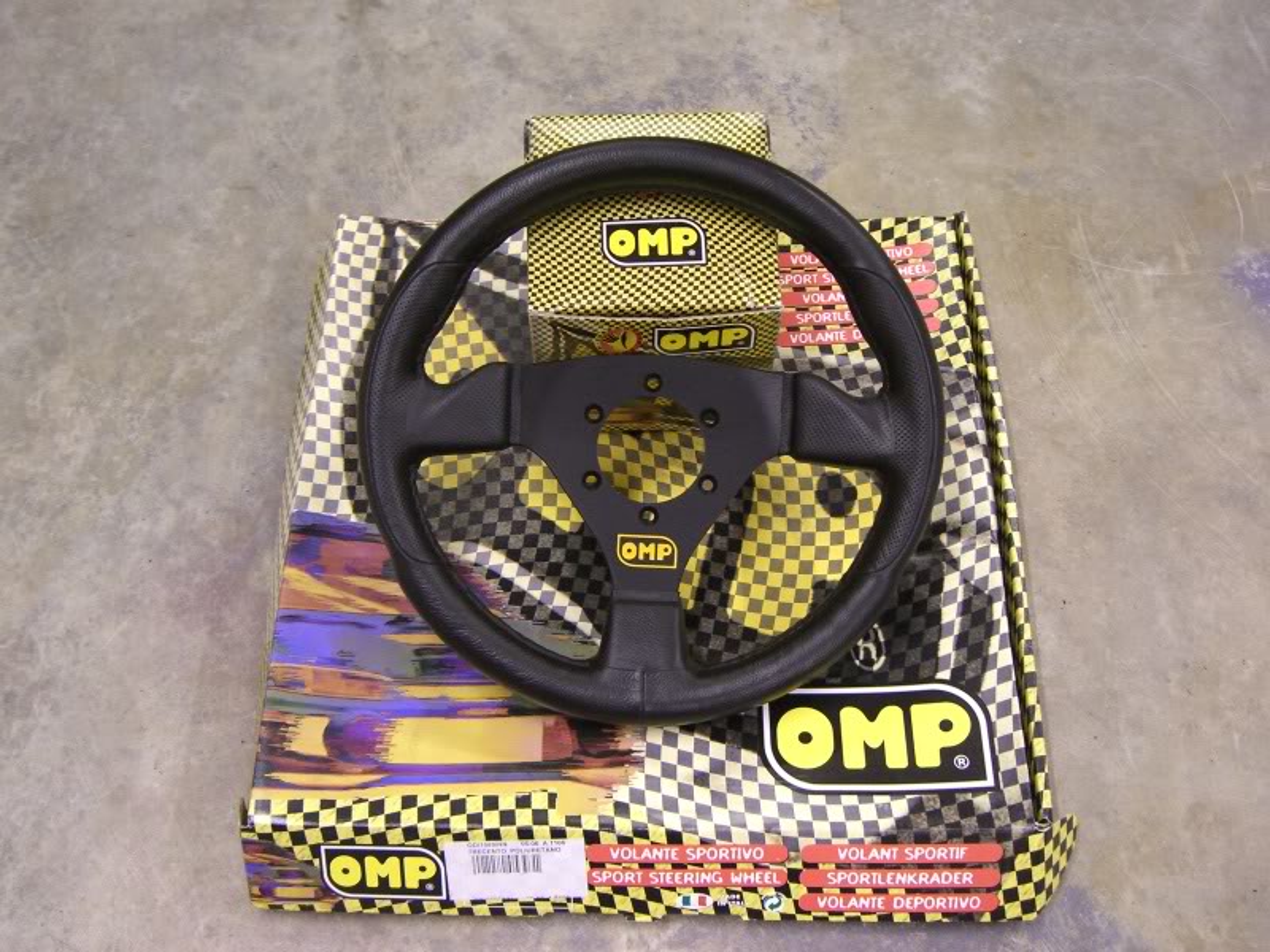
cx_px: 635
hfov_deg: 49.0
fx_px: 1394
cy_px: 476
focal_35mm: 38
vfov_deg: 37.7
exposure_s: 1/15
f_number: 2.8
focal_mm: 7.9
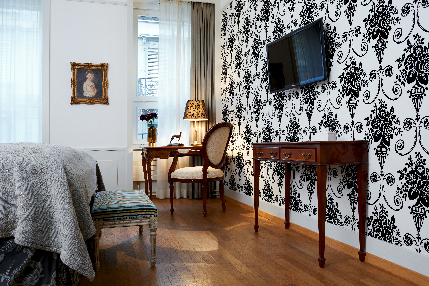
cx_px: 214
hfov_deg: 65.5
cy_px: 143
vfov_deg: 46.4
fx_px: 334
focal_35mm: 28
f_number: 11
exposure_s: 1.3
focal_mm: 28
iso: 400
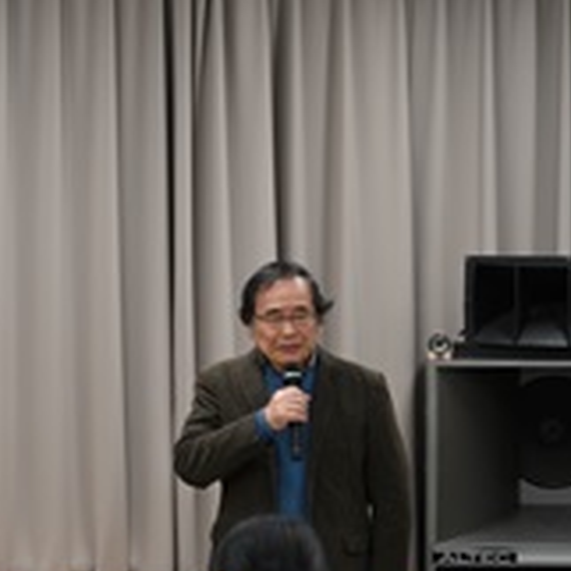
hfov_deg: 9.8
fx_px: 3322
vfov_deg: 9.8
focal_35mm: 178
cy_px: 351
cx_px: 259
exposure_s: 1/80
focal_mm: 75
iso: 400
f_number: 2.8
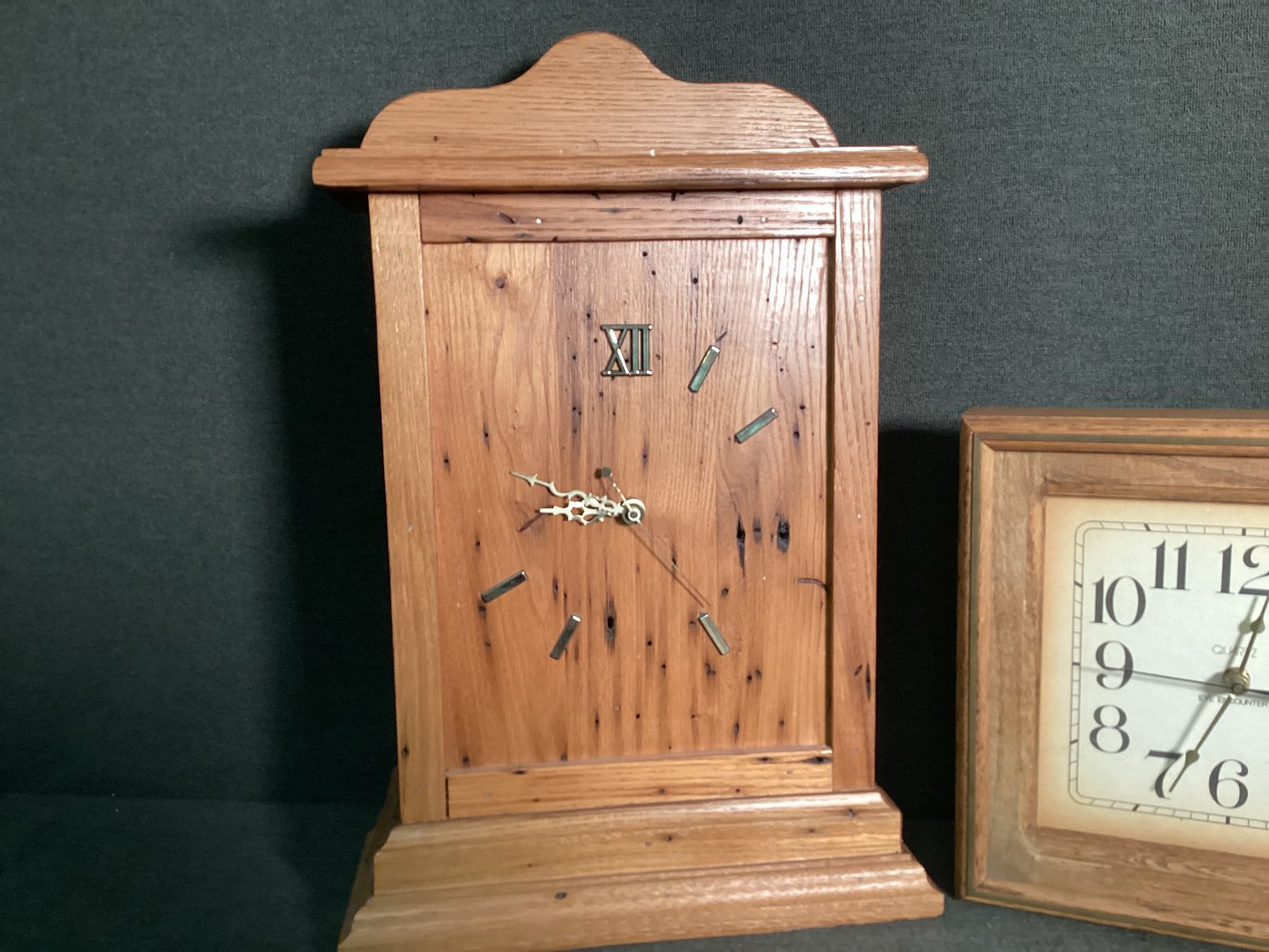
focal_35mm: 31
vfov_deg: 45.4
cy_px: 476
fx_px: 1137
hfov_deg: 58.3
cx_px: 634
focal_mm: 3.3
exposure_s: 1/60
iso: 250
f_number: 2.4
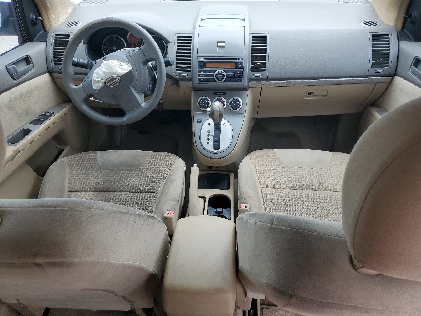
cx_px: 210
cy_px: 158
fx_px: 316
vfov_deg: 53.1
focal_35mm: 26
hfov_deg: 67.3
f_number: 1.5
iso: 50
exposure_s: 1/244
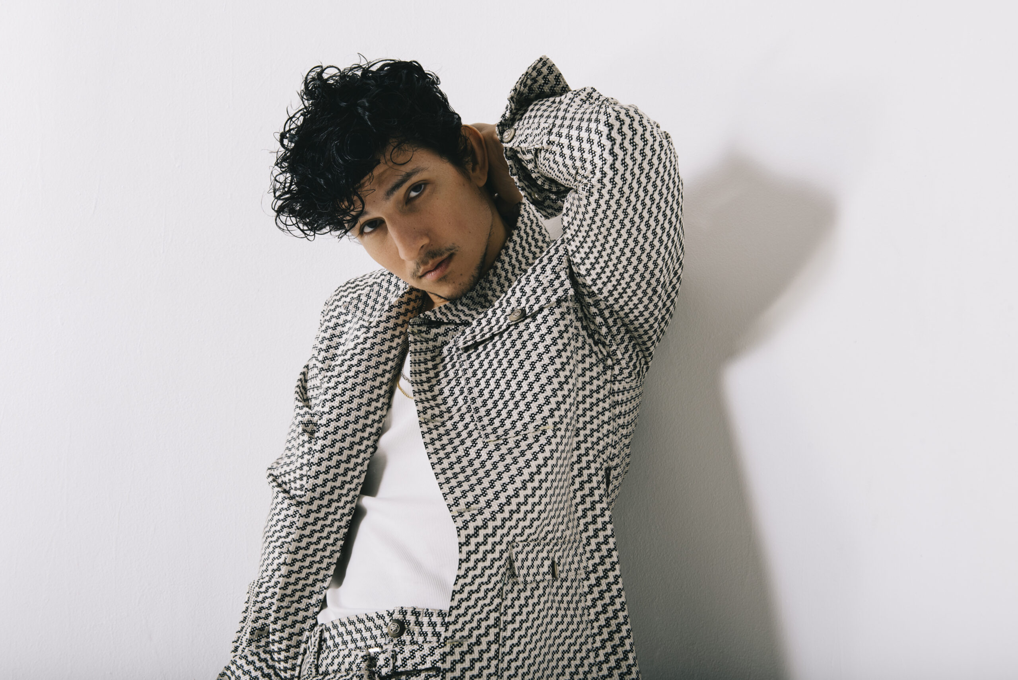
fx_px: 1273
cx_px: 509
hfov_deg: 43.6
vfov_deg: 29.9
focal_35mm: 45
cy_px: 340
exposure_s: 1/200
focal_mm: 45
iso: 200
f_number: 10
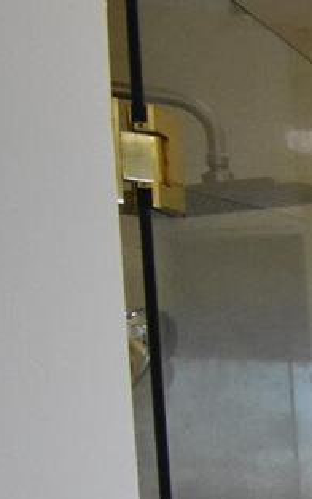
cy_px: 629
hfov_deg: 7.9
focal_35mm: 100
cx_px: 1266
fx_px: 1359
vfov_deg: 19.4
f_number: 4.5
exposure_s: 1/640
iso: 2500
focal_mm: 10
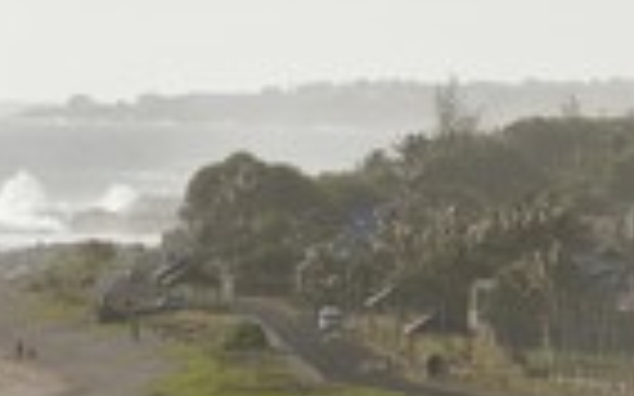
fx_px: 9983
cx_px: 776
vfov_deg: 2.3
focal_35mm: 578
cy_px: 364
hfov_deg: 3.6
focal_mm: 190
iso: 200
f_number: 13
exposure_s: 1/400
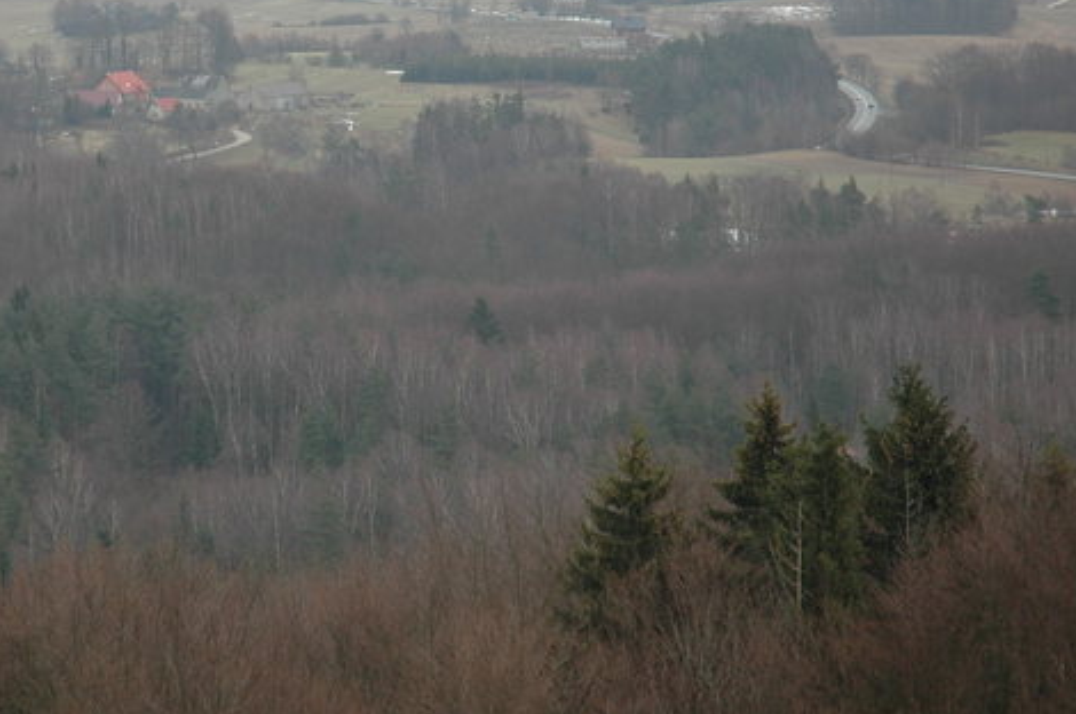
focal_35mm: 161
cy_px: 221
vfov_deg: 8.5
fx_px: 4805
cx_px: 307
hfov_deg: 12.7
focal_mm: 70
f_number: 5
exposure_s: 1/100
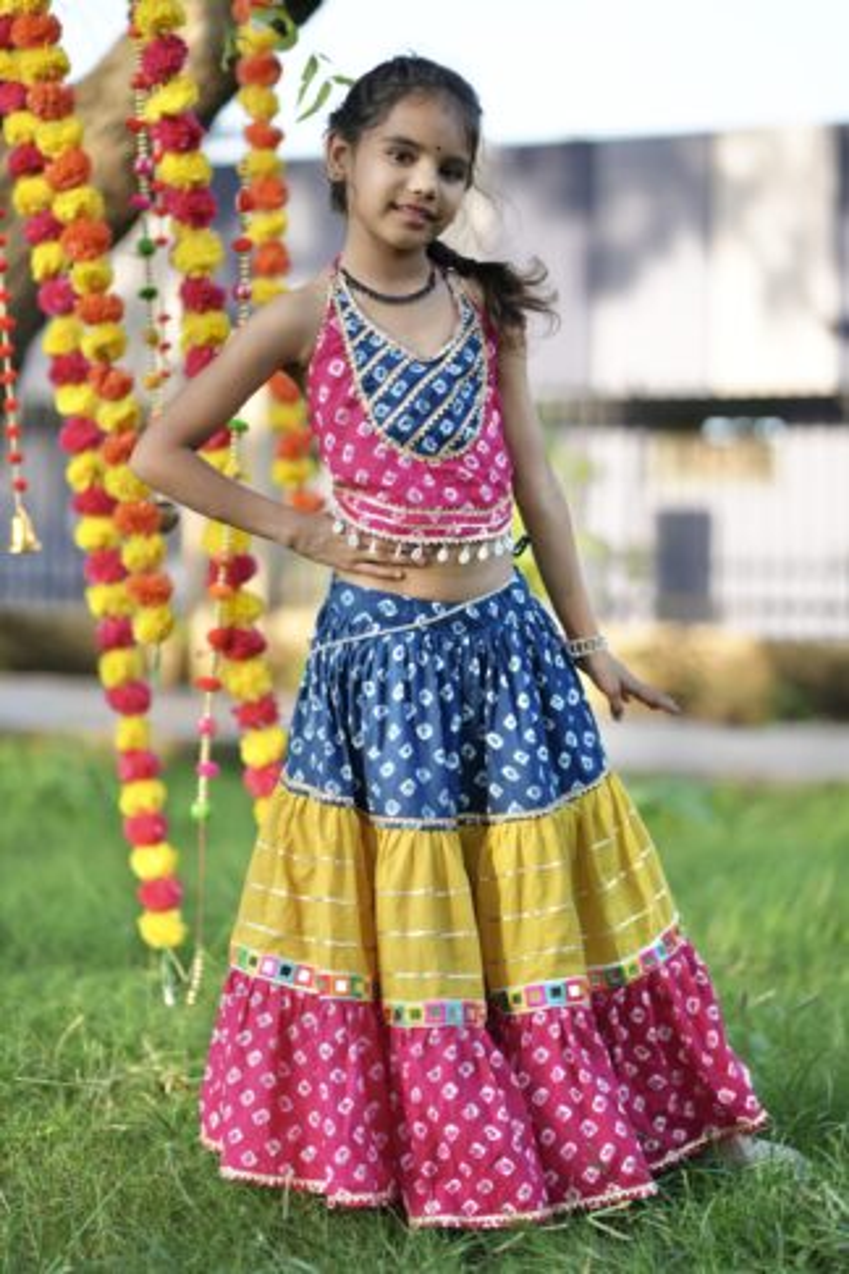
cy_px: 637
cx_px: 424
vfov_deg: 23.9
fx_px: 3007
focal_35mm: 85
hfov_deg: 16.1
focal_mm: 85
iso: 320
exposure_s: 1/1250
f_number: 2
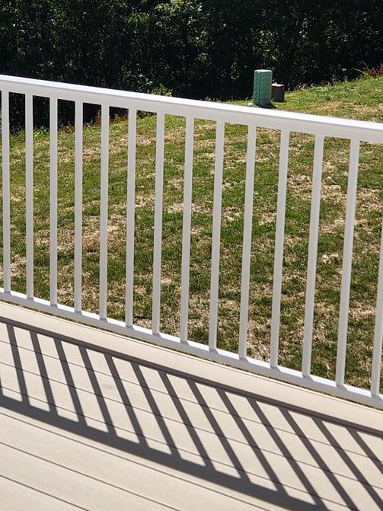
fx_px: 1166
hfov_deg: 18.5
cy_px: 184
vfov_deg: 24.6
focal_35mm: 79
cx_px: 85
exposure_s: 1/3067
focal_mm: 5.4
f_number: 1.8
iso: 20
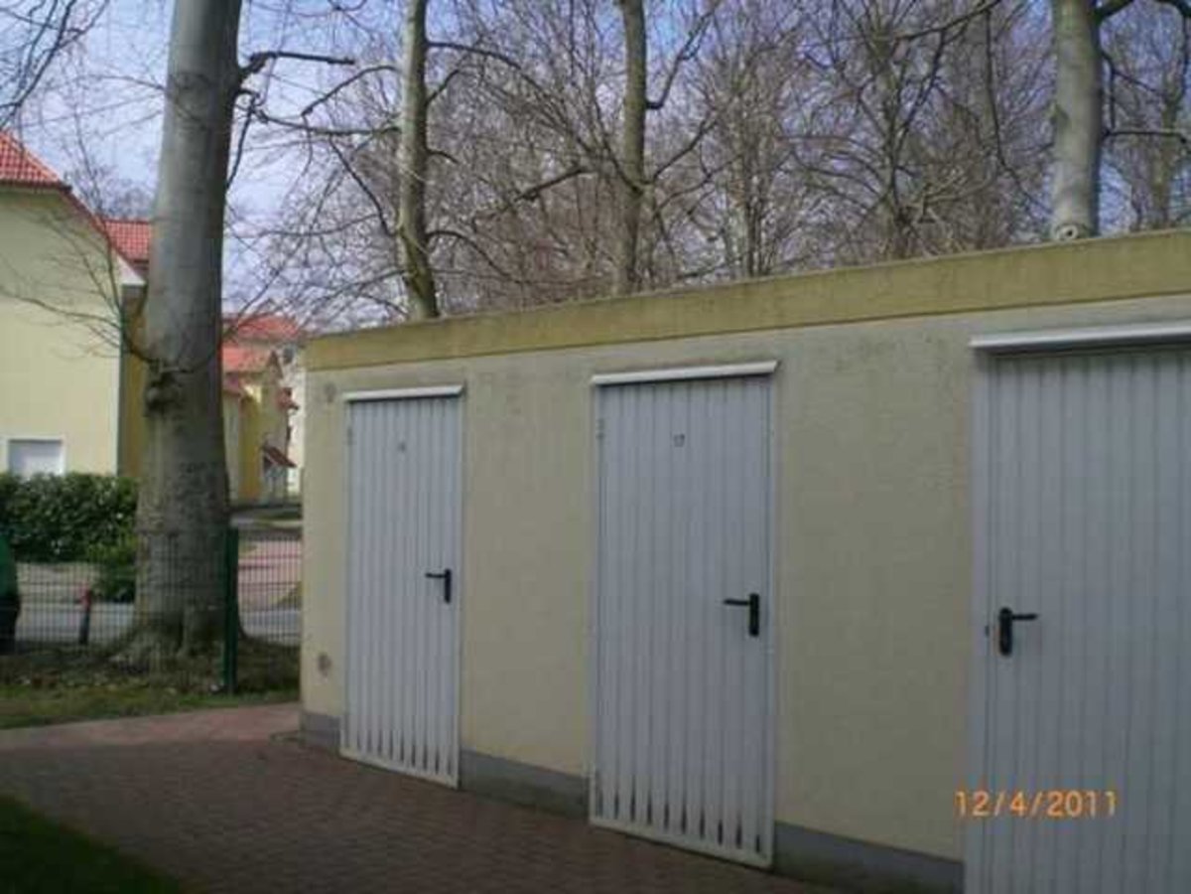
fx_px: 1307
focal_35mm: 38
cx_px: 596
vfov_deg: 37.7
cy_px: 447
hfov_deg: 49.0
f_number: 4.4
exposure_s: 1/320
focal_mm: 6.3
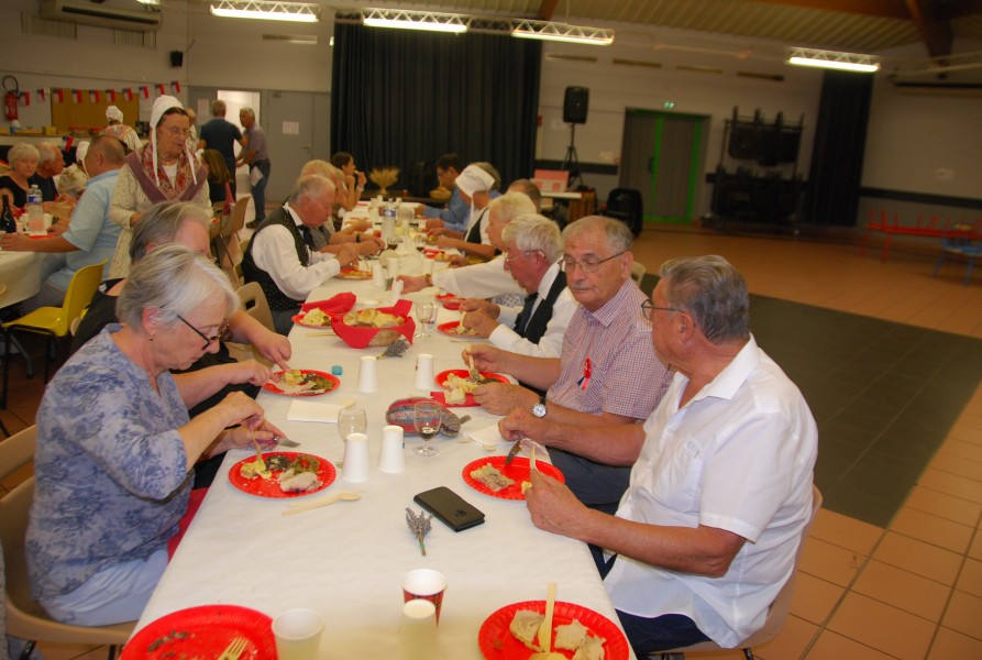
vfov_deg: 48.2
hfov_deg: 67.3
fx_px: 738
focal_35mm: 27
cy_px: 330
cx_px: 491
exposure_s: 1/60
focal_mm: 18
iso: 400
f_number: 4
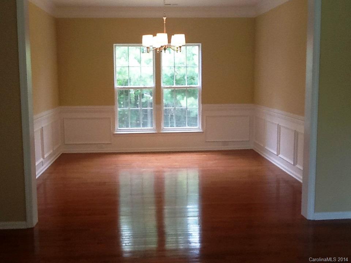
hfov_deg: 42.9
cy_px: 132
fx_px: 446
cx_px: 176
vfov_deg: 32.9
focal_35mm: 44
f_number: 2.4
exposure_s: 1/30
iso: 50
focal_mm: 2.03
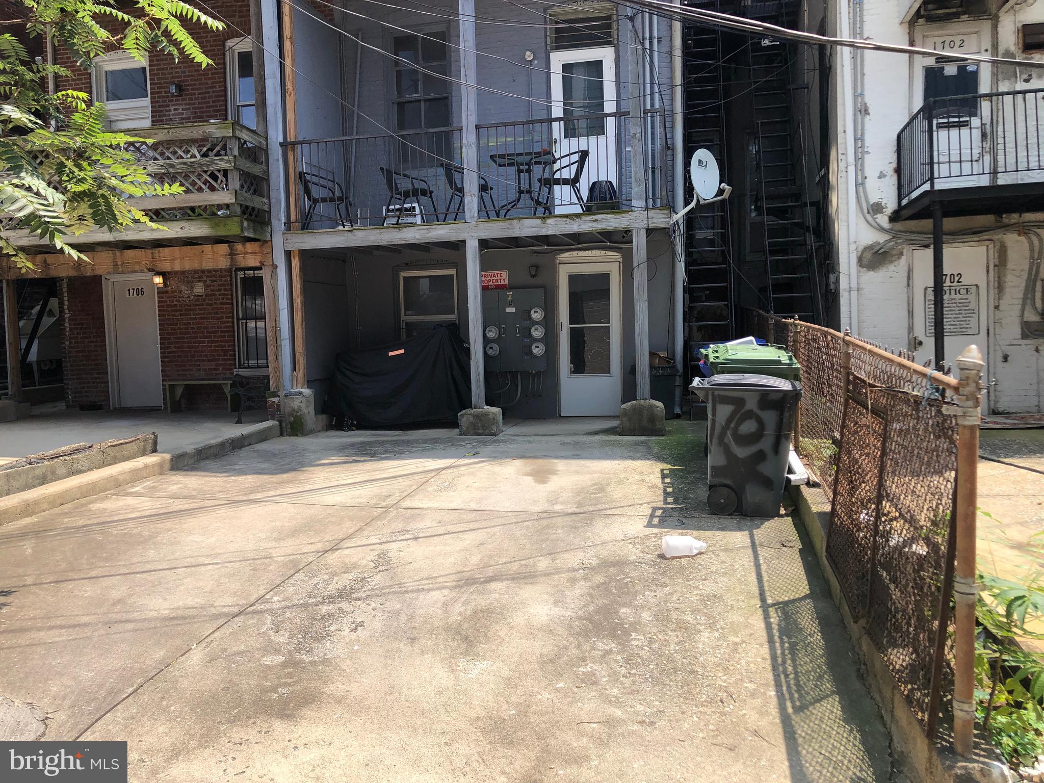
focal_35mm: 28
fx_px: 844
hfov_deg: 63.4
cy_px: 392
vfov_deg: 49.7
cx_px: 522
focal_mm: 3.99
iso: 20
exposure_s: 1/1091
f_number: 1.8
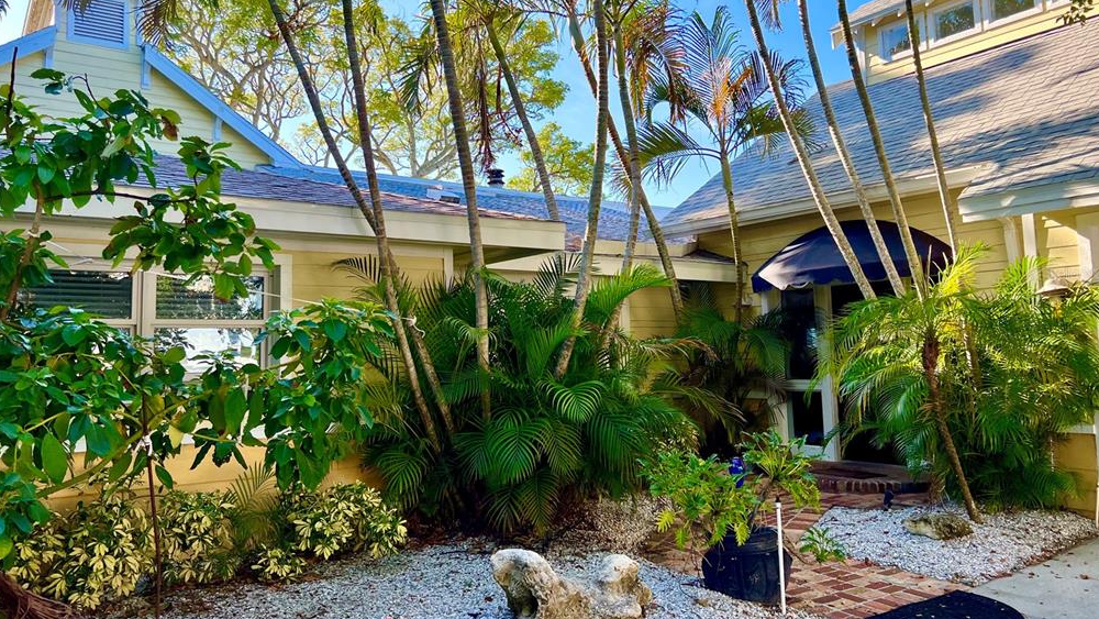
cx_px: 550
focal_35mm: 29
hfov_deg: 66.1
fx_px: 845
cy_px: 273
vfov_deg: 40.1
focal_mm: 5.7
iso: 50
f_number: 1.5
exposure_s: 1/814
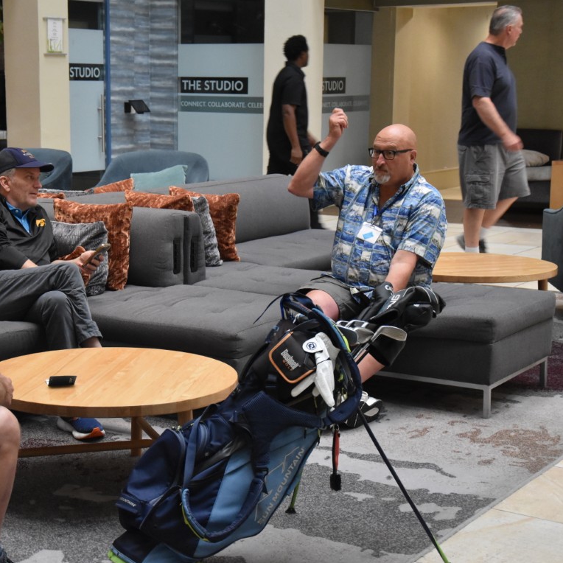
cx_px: 188
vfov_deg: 23.7
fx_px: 1343
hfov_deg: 23.6
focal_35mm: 73
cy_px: 282
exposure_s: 1/60
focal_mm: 38
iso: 2800
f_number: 4.5
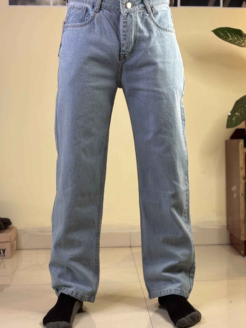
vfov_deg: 34.9
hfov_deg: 26.6
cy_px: 162
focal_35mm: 55
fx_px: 521
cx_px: 120
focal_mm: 5.96
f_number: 1.6
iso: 80
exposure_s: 1/50
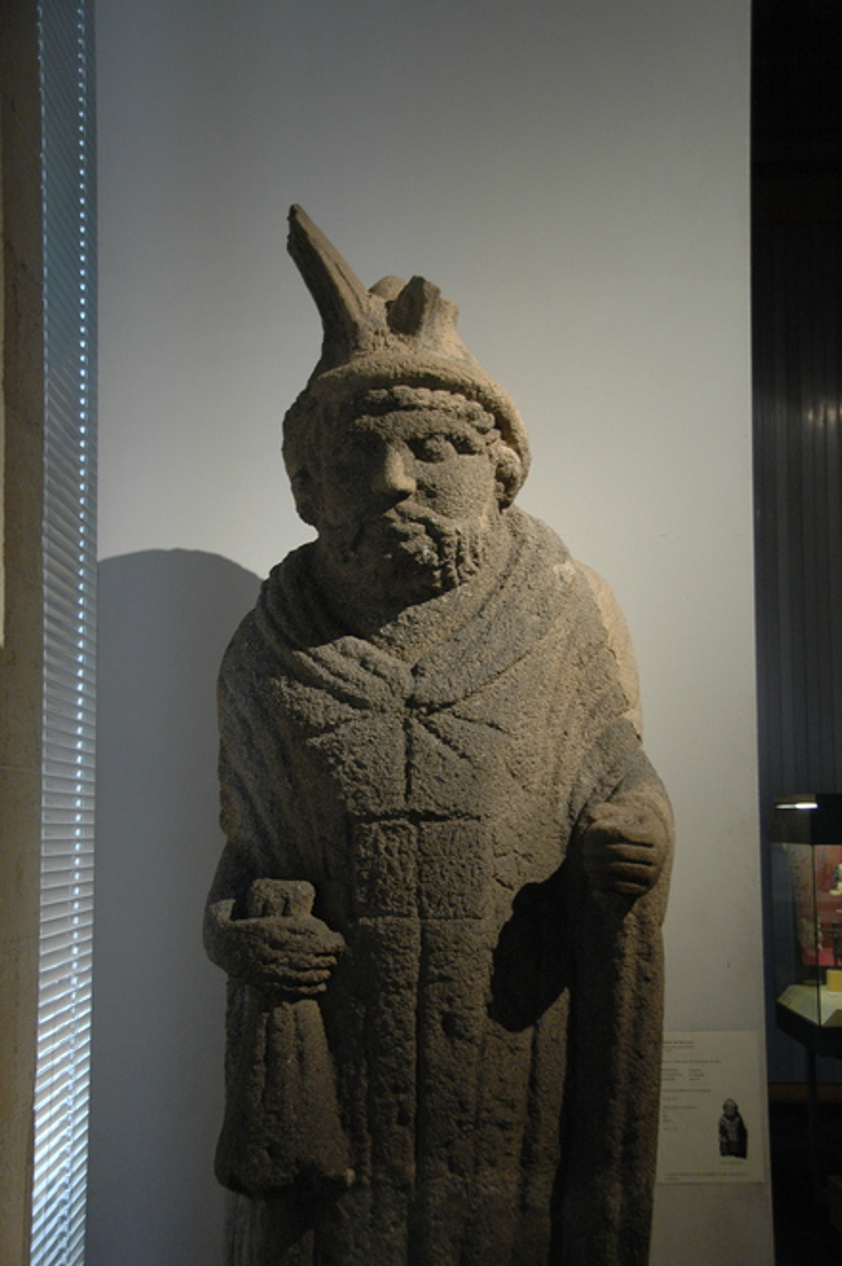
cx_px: 421
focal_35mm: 54
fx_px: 1896
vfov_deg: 36.9
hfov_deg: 25.0
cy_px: 633
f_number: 4.5
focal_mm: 36
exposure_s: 1/25
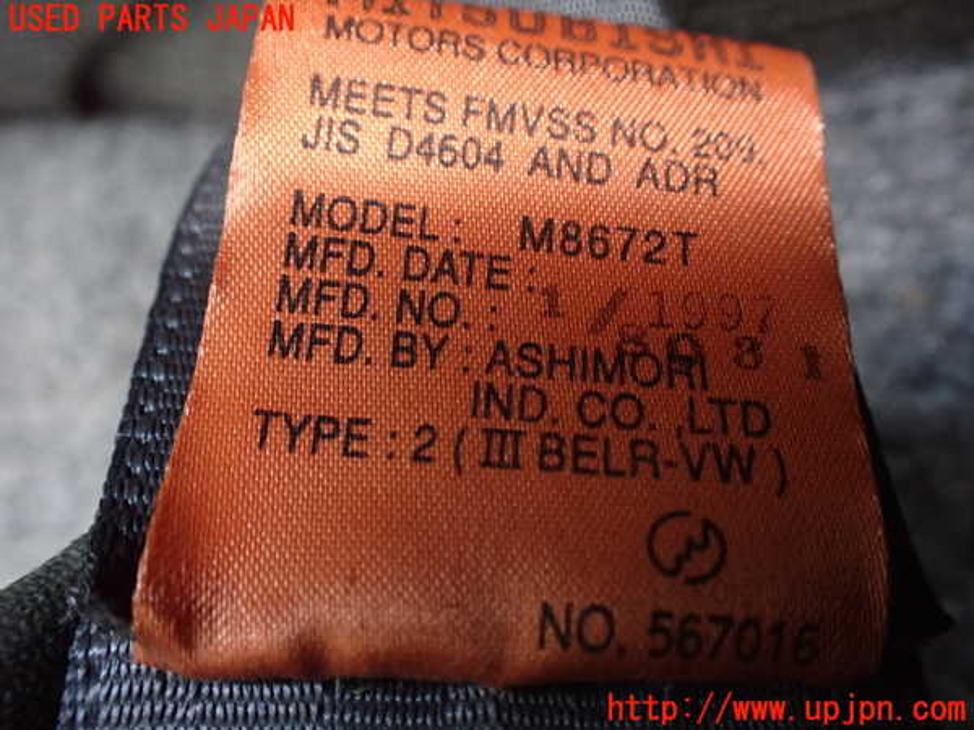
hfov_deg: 60.0
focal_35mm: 30
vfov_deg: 46.8
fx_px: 844
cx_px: 487
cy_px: 365
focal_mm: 5.4
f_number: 2.3
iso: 800
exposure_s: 1/100
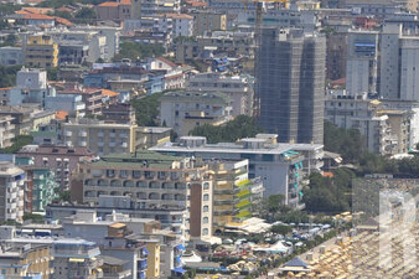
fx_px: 5770
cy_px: 155
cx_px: 78
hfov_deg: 4.2
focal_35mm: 496
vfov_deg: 2.8
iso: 400
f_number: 7.1
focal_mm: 155
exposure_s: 1/1600
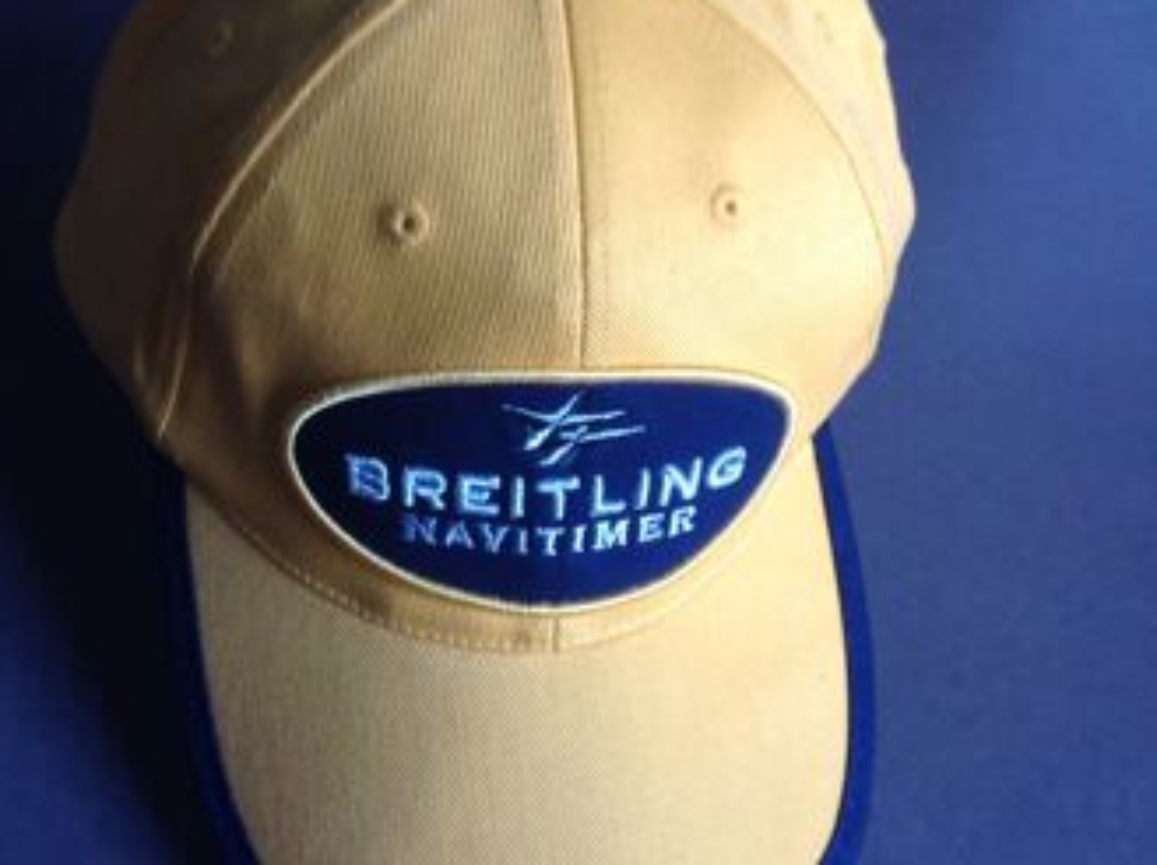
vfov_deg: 28.5
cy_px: 427
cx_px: 468
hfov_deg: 37.4
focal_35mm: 51
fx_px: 1703
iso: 50
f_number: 2.4
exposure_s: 1/24
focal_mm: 4.28
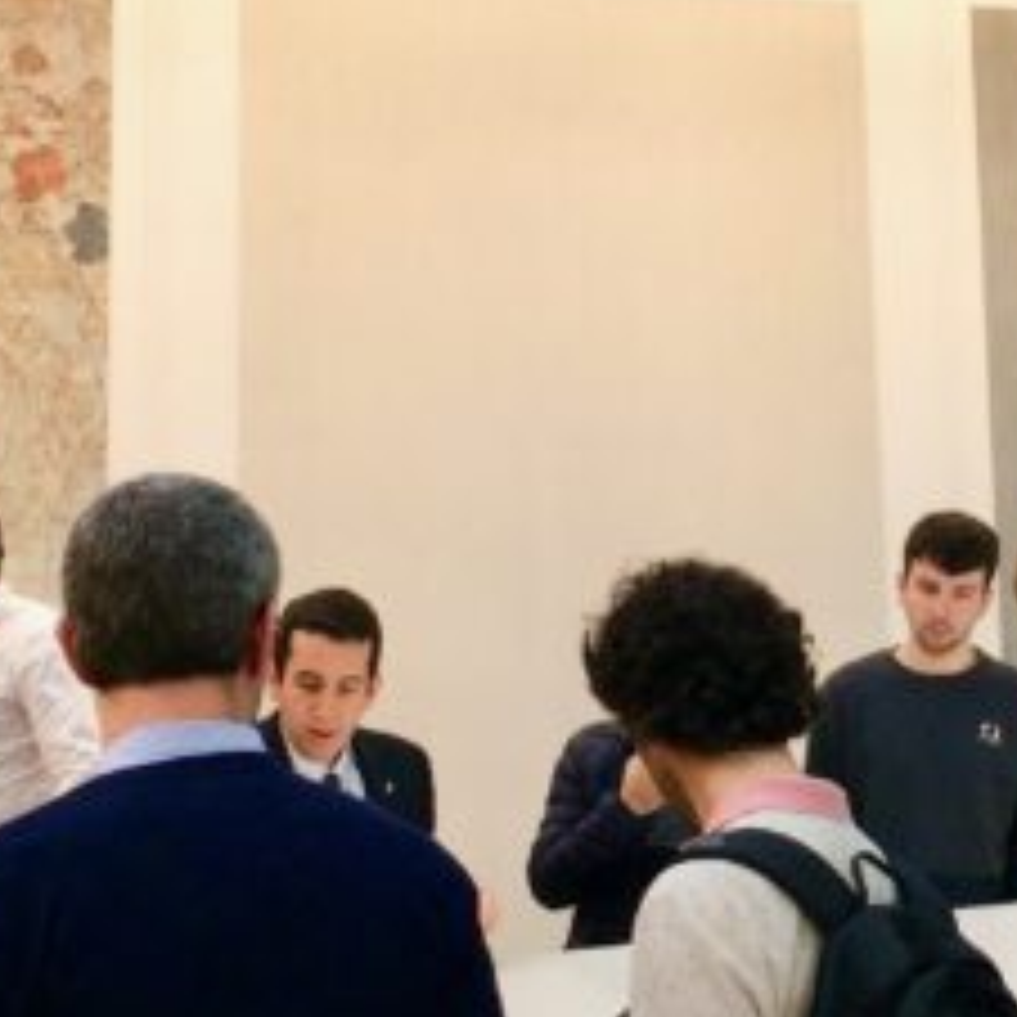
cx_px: 940
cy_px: 414
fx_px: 2892
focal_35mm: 87
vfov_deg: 19.9
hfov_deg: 19.5
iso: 64
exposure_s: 1/100
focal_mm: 4.15
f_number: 2.2
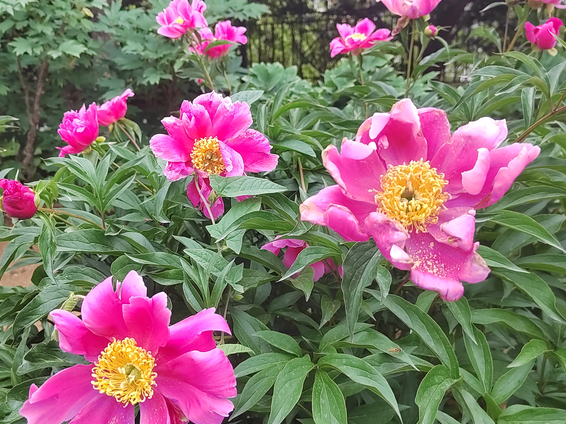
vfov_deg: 46.8
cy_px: 198
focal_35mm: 30
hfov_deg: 59.4
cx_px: 224
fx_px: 491
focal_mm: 5.52
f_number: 1.9
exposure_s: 1/100
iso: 149
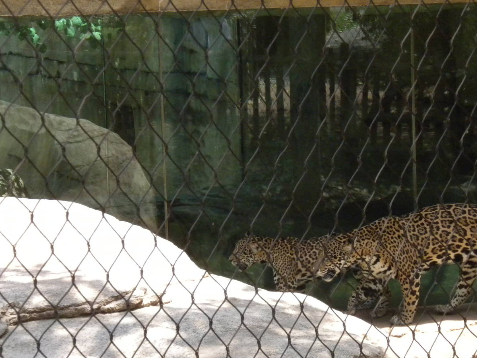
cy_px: 207
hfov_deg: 14.6
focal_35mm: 135
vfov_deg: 11.0
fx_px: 1860
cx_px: 299
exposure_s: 1/560
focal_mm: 17.7
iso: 400
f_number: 5.1
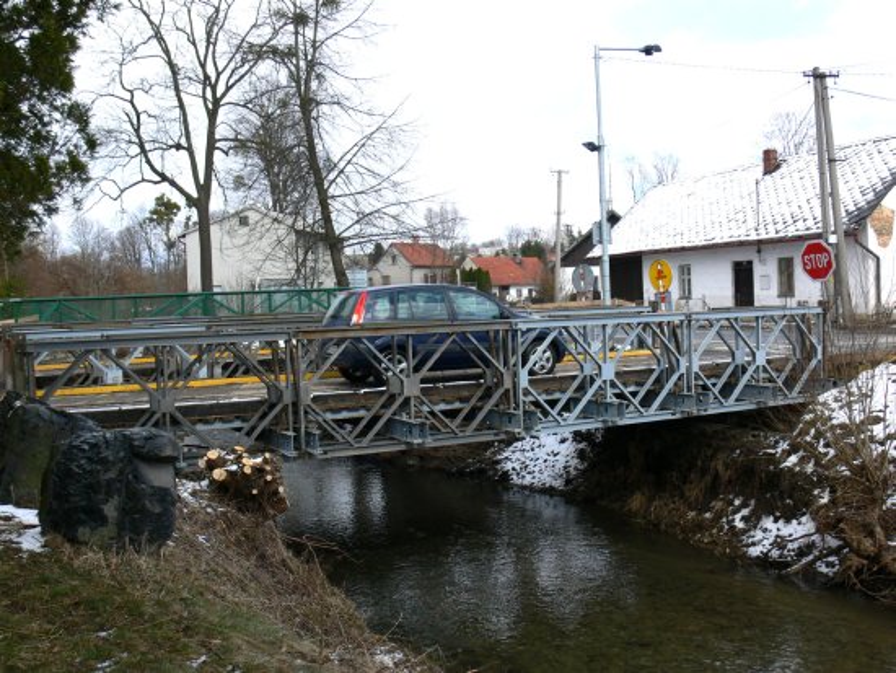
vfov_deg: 40.7
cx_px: 448
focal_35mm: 35
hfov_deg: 52.6
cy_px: 336
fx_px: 906
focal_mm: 7.4
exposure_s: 1/250
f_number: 5.6
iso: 80
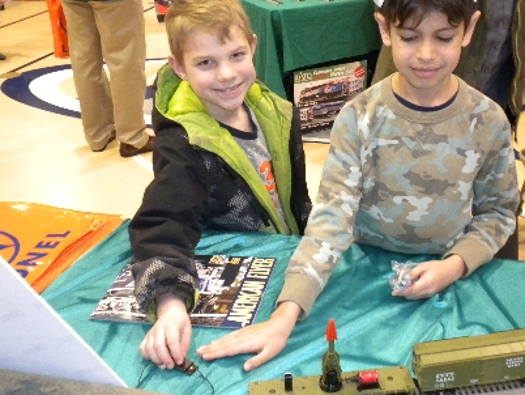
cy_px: 188
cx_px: 302
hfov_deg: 41.1
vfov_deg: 31.5
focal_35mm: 46
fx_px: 698
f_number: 3.5
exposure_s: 1/36.7
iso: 400
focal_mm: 6.6
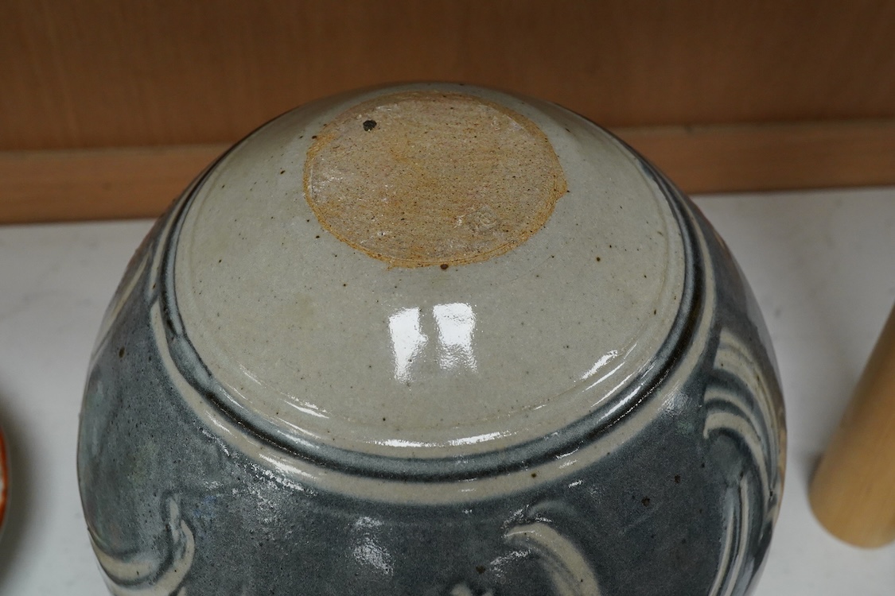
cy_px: 298
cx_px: 448
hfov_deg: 43.6
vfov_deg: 29.9
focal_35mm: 45
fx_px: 1119
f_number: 13
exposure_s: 1/160
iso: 2500
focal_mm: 30
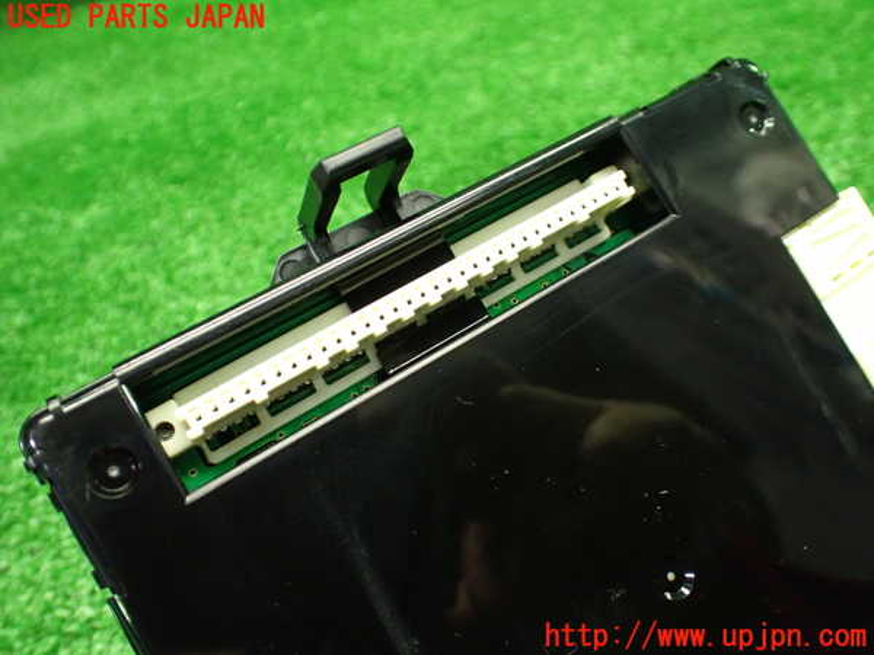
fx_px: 757
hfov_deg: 60.0
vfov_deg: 46.8
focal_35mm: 30
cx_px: 437
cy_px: 328
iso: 800
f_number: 2.3
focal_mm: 5.4
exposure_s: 1/100
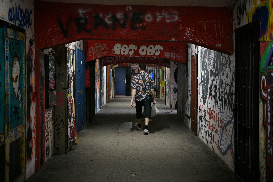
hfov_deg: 32.4
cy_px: 91
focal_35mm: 62
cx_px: 136
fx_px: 470
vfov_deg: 21.9
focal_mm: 62
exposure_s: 1/60
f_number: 2.8
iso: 2500
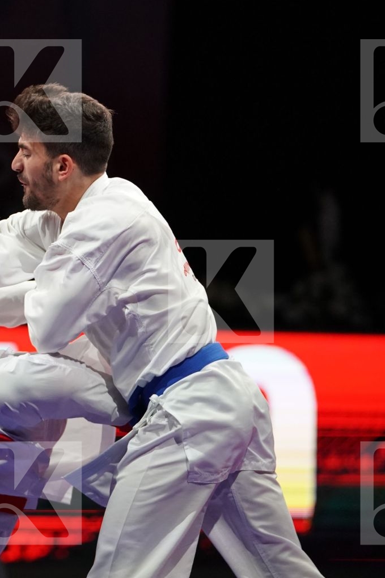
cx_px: 29
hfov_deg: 4.7
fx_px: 4734
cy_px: 292
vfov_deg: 7.0
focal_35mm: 295
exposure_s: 1/1000
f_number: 2.8
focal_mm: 167
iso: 3200
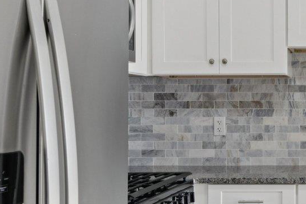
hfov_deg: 26.7
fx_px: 578
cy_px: 118
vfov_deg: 20.0
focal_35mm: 68
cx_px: 355
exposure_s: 1/80
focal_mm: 18
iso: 400
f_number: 8
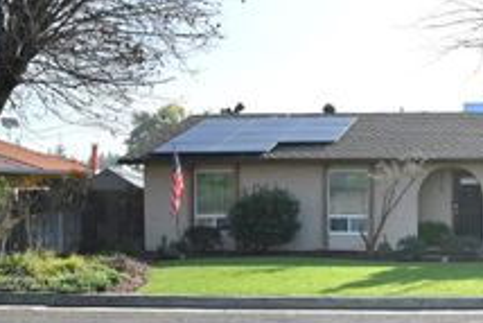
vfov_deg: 24.2
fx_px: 752
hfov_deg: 31.0
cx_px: 553
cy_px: 193
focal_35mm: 56
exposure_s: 1/161
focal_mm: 24
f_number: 6.3
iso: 100
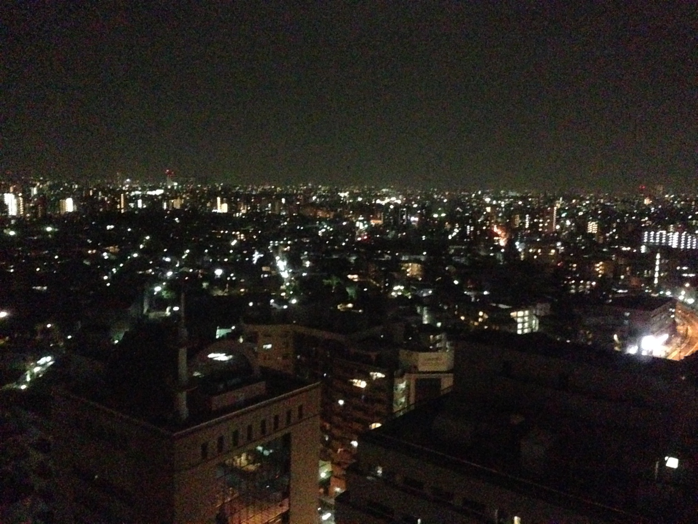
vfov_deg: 22.3
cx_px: 349
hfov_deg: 29.4
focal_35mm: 66
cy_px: 262
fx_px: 1331
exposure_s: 1/15
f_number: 2.4
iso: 3200
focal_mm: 4.12
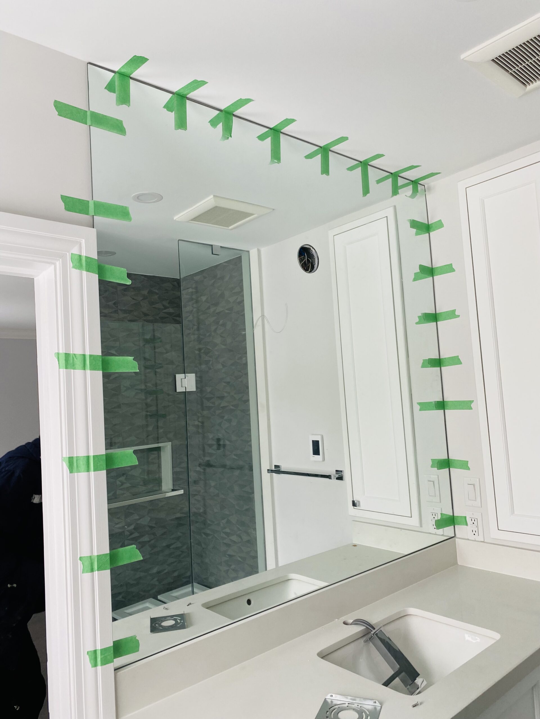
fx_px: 541
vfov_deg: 67.3
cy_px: 360
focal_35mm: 26
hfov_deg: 53.1
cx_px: 270
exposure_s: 1/121
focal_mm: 4.25
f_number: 1.8
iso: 80
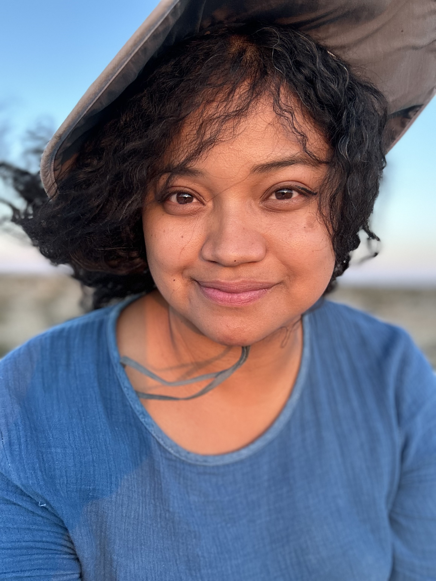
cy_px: 290
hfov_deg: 46.8
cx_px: 218
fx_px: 504
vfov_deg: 60.0
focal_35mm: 30
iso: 80
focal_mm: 2.69
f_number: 1.9
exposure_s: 1/114
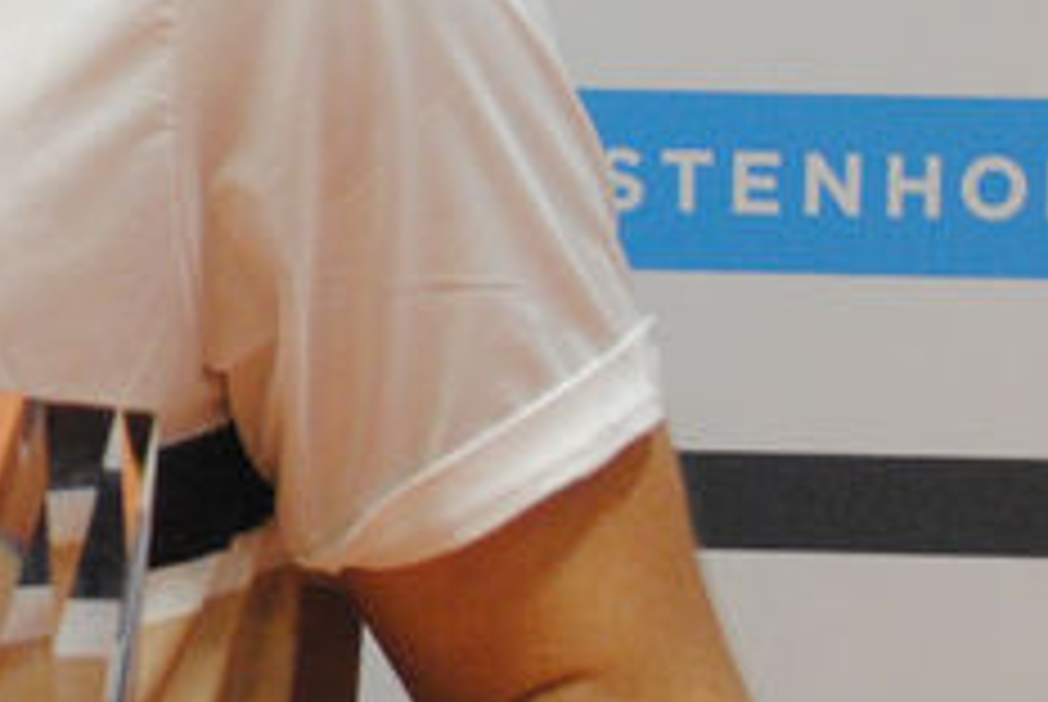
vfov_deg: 2.4
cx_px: -1201
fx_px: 16789
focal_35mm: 576
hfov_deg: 3.5
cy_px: 79
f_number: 4.5
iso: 800
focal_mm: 70
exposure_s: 1/100
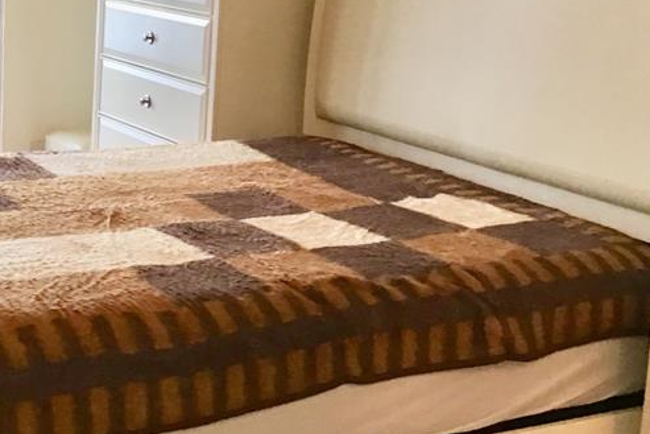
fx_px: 1210
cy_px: 133
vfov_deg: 20.2
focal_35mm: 67
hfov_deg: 29.6
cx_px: 157
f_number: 2.4
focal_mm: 3.3
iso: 100
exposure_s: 1/30
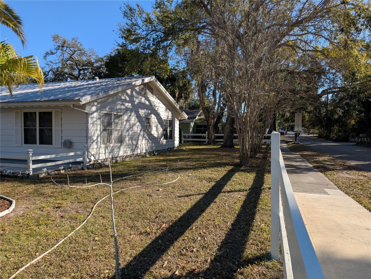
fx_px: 258
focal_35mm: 24
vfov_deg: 56.9
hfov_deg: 71.5
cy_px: 140
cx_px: 186
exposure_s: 1/1052
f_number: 1.68
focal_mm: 6.9
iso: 26
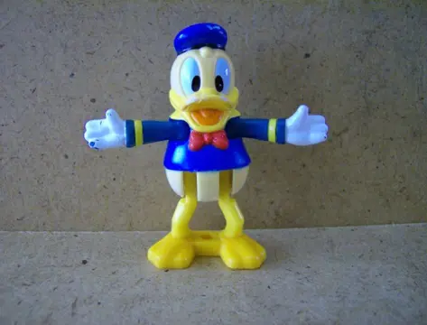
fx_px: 446
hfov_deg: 51.1
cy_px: 162
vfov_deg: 40.0
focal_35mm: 36
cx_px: 214
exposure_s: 1/26.5
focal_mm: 6
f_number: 2.8
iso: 200
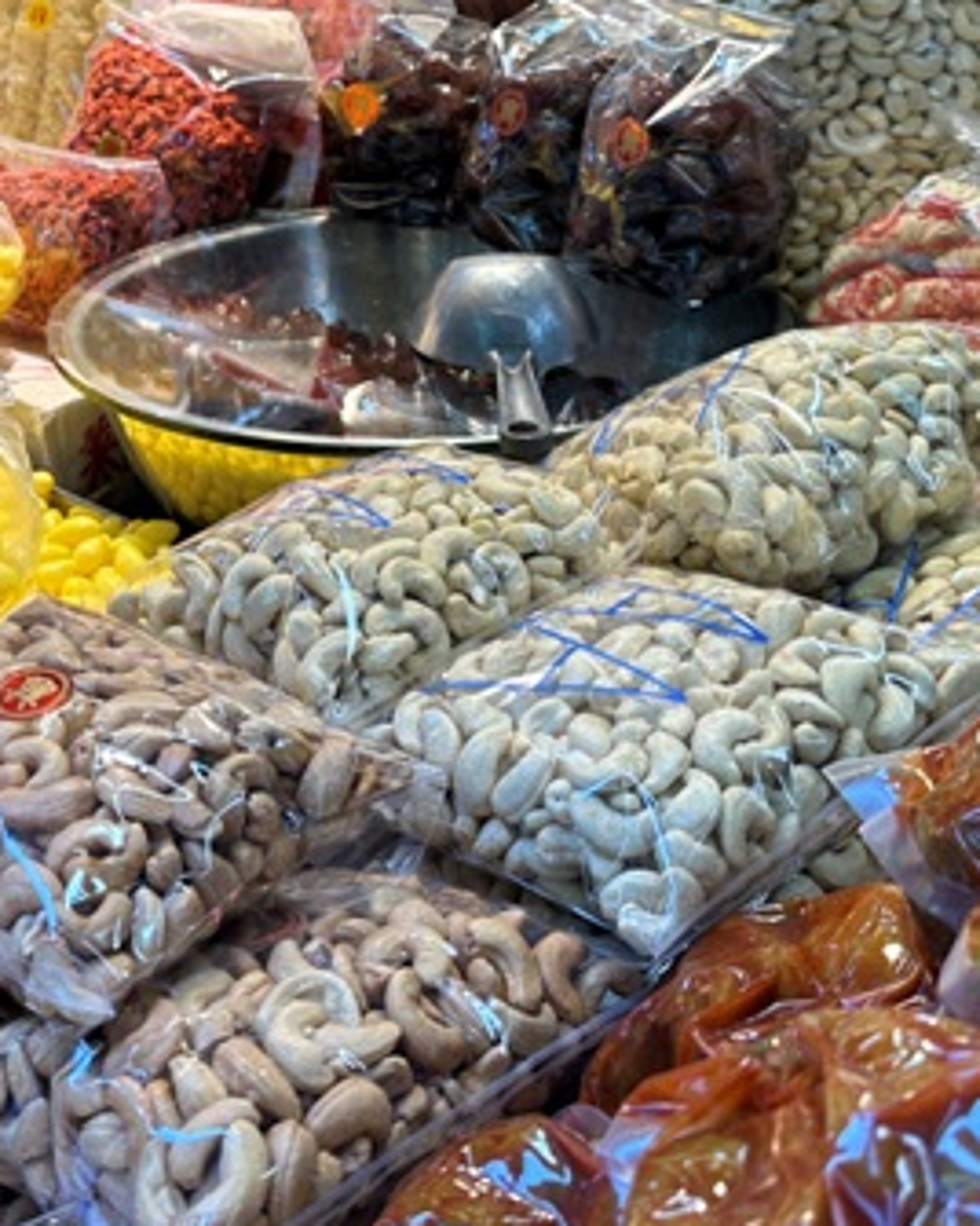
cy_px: 256
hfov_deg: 26.7
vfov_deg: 32.7
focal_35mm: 56
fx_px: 2030
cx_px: 223
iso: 64
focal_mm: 6.86
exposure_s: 1/100
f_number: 1.78
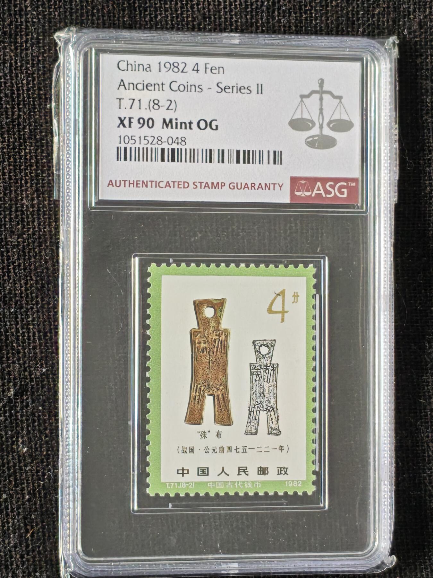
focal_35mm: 111
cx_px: 216
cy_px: 289
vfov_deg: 17.7
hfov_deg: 13.3
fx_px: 1851
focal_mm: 4.94
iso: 100
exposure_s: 1/100
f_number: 1.5
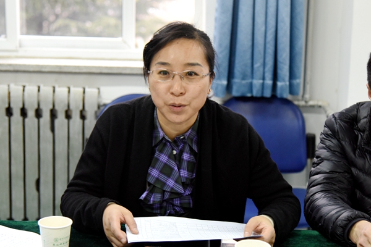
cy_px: 124
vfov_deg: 21.9
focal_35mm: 62
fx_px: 639
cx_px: 186
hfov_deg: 32.4
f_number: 4
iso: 2500
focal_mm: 62
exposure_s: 1/60
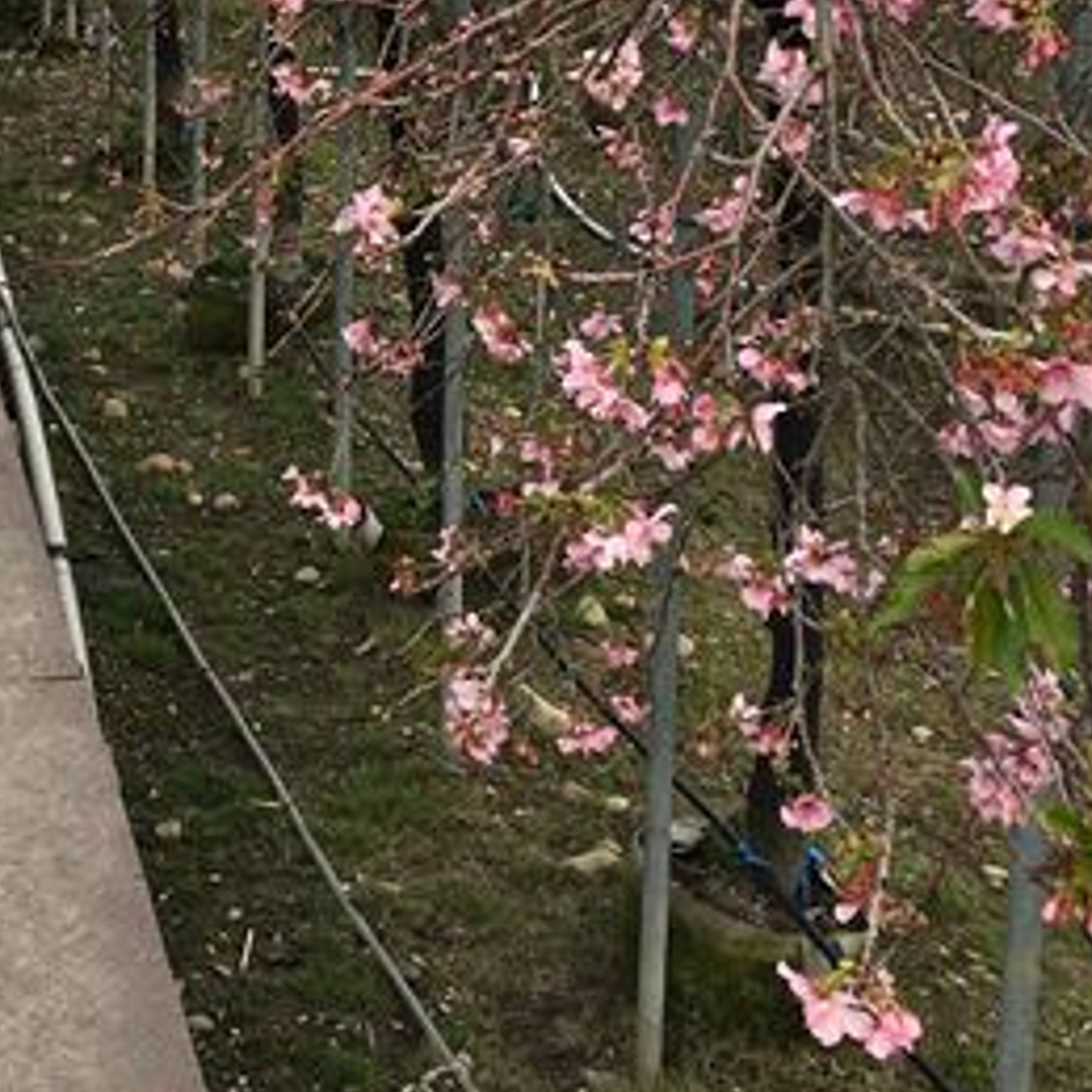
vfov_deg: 21.3
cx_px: -67
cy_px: 38
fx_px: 2820
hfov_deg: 21.0
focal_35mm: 79
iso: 25
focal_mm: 4.15
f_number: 2.2
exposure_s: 1/635
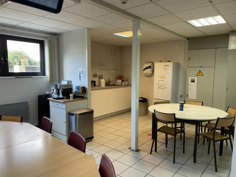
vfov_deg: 53.1
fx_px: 177
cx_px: 118
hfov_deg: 67.3
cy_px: 88
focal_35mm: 26
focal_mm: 4.2
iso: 125
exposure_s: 1/100
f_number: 1.6
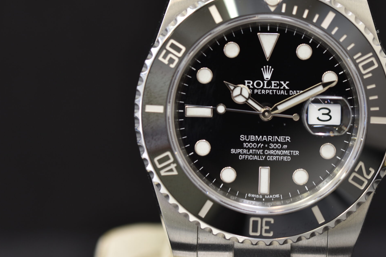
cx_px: 238
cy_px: 118
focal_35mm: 182
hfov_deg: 11.3
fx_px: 1951
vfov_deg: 7.5
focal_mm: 90
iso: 100
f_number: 5
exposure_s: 1/10
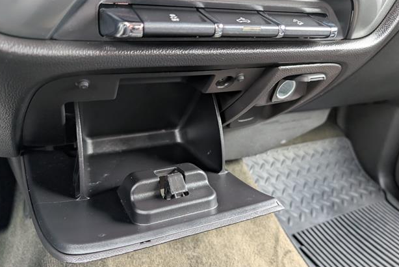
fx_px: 288
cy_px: 129
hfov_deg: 69.4
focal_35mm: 26
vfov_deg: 49.6
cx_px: 198
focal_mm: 6.9
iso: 557
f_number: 1.68
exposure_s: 1/111
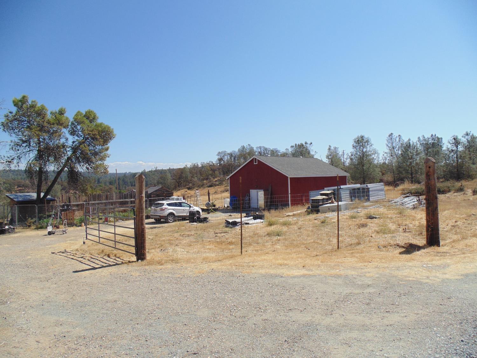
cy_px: 179
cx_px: 238
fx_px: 303
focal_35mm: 22
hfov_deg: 76.4
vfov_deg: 61.1
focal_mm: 4
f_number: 9.7
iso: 80
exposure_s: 1/160
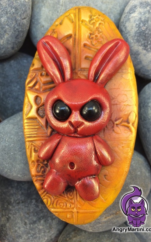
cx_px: 76
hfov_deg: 40.6
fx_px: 204
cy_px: 121
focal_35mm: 31
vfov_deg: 61.2
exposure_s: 1/60
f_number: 2.2
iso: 40
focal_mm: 4.15
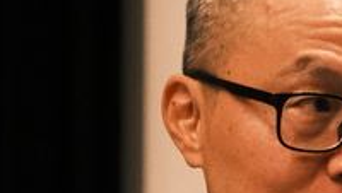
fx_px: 4348
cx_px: 239
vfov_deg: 2.5
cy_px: 393
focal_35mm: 479
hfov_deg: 4.5
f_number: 2.8
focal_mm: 55
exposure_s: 1/160
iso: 6400
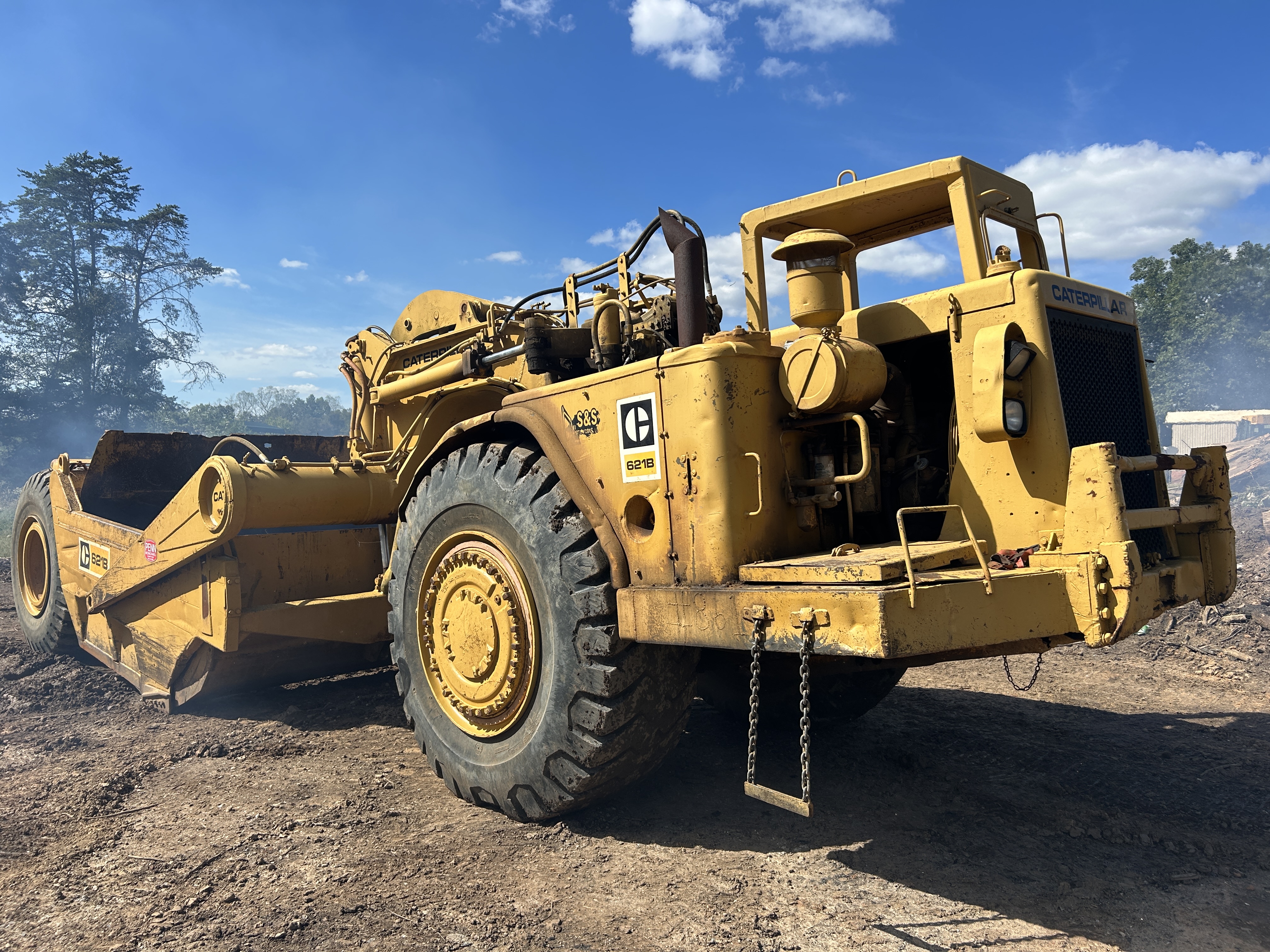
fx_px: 954
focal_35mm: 26
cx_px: 635
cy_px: 476
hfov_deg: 67.3
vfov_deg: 53.1
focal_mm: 5.7
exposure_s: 1/3704
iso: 50
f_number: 1.5
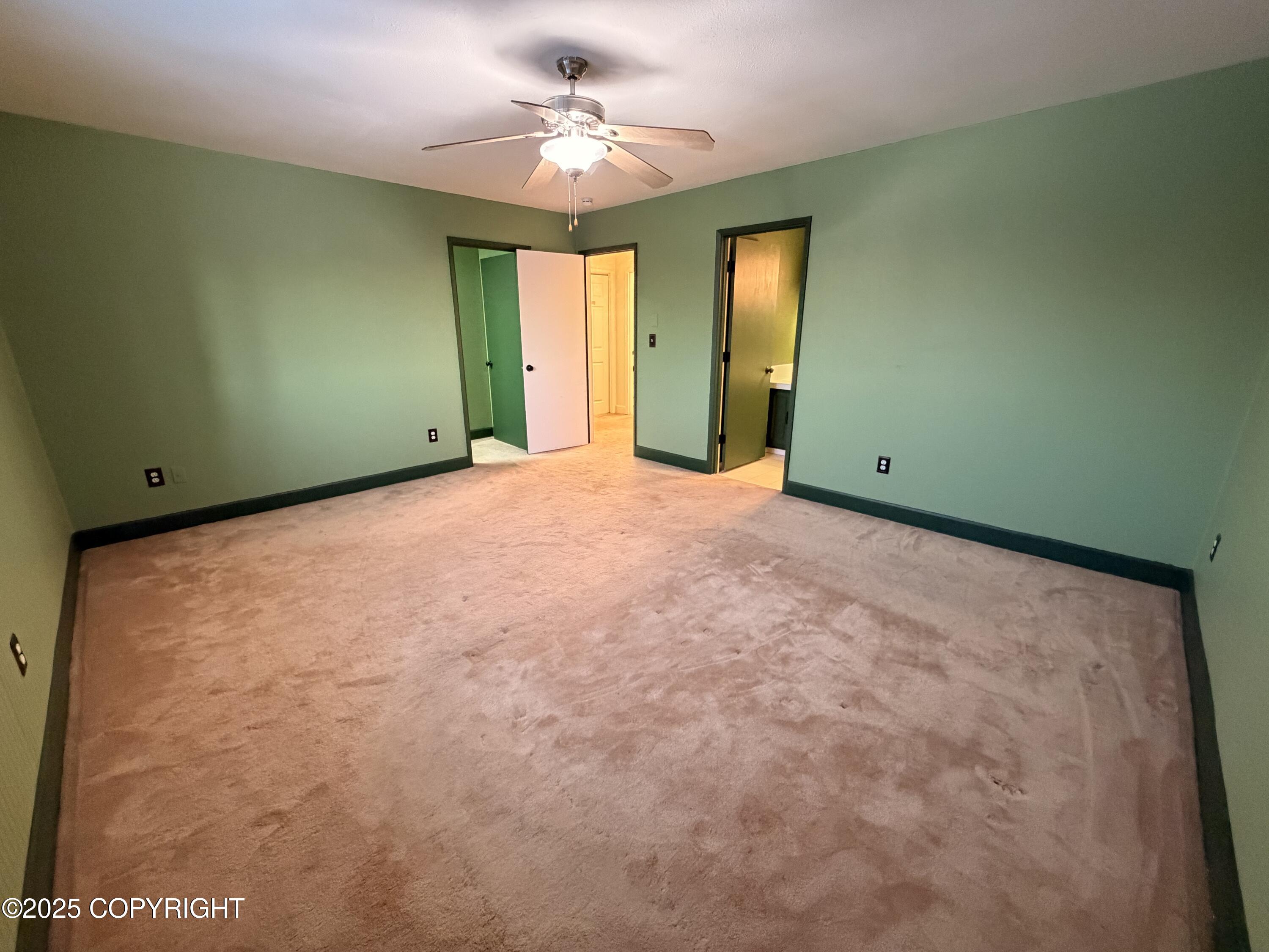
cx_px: 634
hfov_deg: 102.1
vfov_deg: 85.7
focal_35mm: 14
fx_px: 513
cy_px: 476
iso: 800
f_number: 2.2
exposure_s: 1/60
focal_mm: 2.22
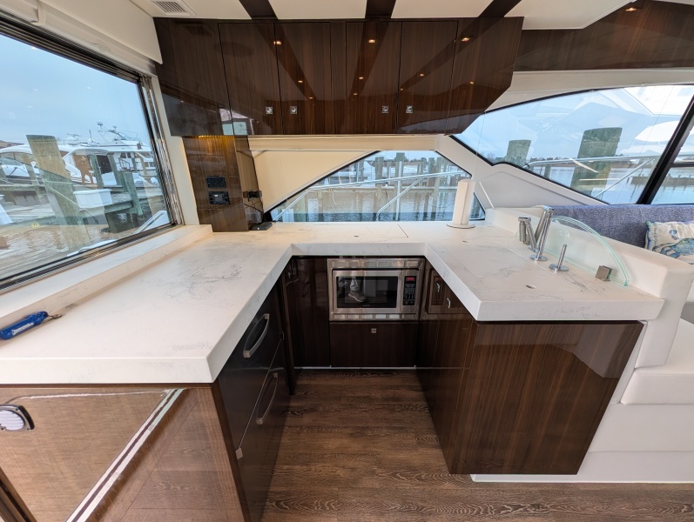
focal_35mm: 12
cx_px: 347
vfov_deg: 94.6
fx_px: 241
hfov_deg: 110.5
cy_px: 261
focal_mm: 2.02
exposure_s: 1/202
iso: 139
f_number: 1.7
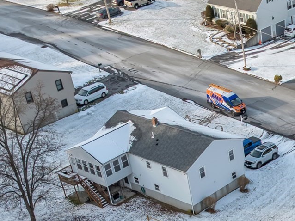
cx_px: 354
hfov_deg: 23.2
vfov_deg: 17.7
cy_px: 304
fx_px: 656
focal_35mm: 77
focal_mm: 12.29
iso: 100
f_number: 2.8
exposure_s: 1/30
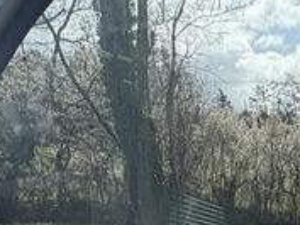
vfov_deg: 16.8
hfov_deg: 24.5
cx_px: 369
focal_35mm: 71
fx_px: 616
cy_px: 416
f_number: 2.2
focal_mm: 2.22
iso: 50
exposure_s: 1/1323
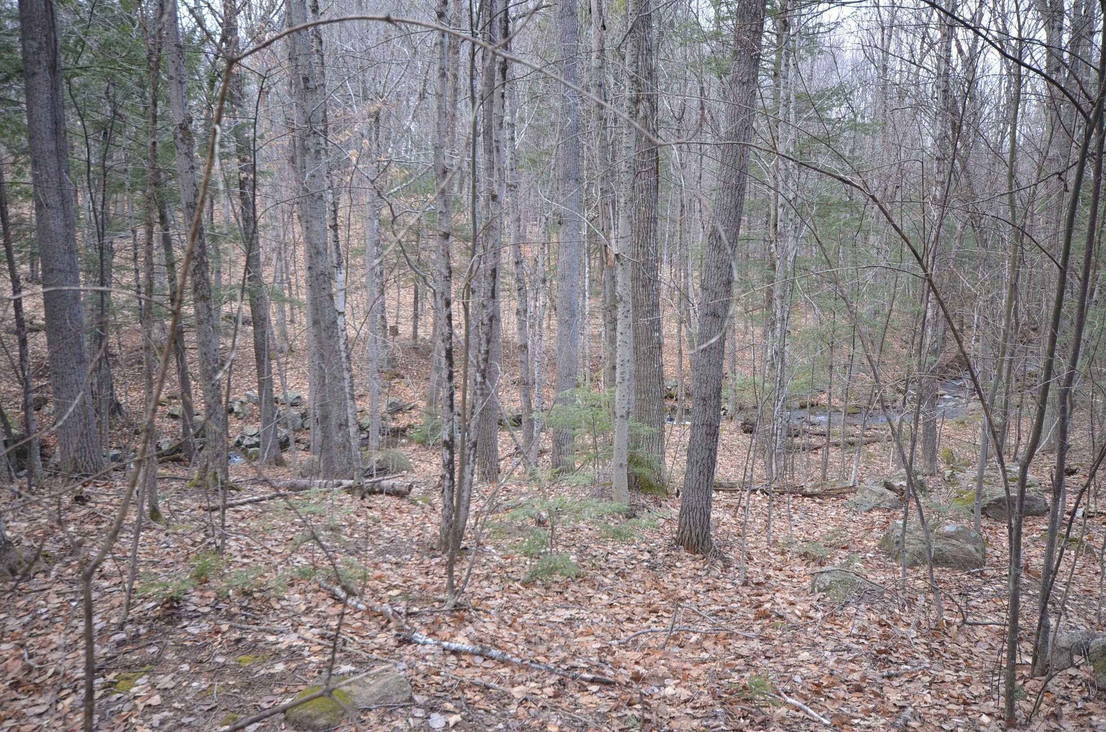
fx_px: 920
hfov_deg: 62.0
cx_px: 553
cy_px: 366
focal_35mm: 30
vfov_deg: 43.4
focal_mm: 20
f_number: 5.6
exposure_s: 1/80
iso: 400
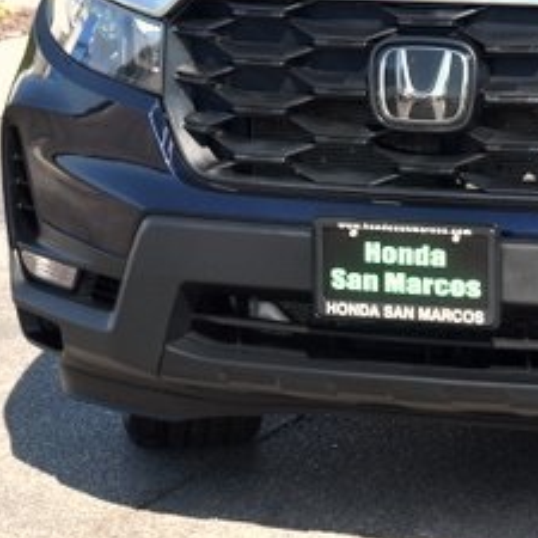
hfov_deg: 10.3
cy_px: 44
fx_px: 2936
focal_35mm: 167
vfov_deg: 10.4
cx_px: 643
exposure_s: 1/250
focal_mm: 46
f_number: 8
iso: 200
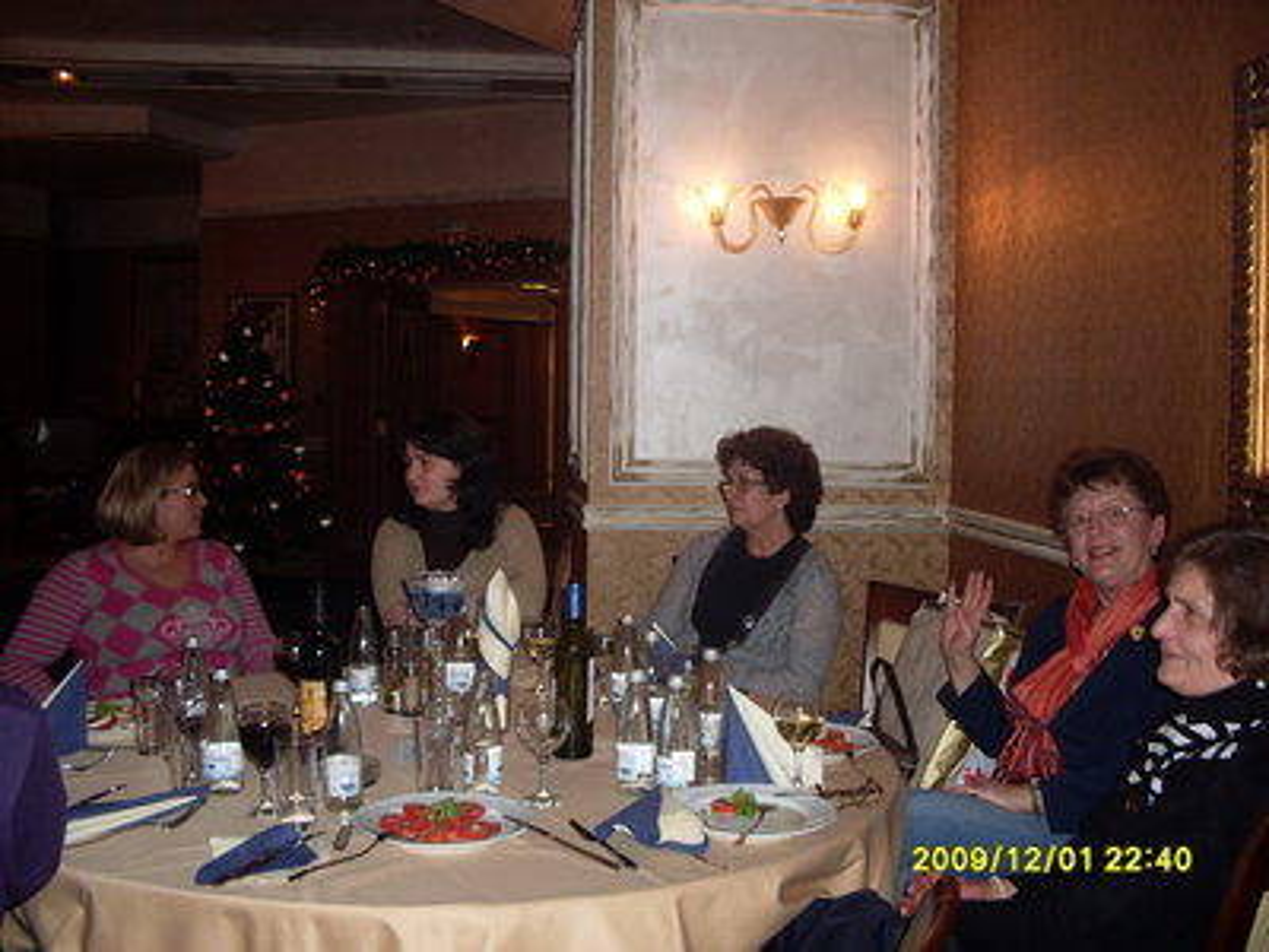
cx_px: 634
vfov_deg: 37.7
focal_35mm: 38
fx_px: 1393
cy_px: 476
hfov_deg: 49.0
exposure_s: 1/45
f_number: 2.8
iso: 100
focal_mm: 6.3
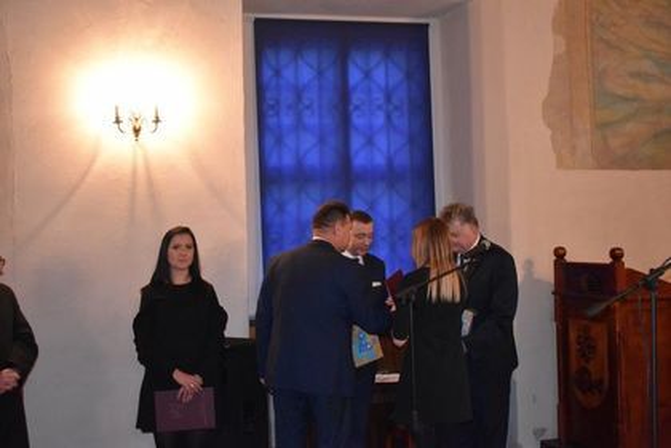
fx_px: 867
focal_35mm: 46
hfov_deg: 42.3
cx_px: 336
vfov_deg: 28.9
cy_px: 224
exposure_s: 1/60
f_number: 4.2
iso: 4000
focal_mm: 31
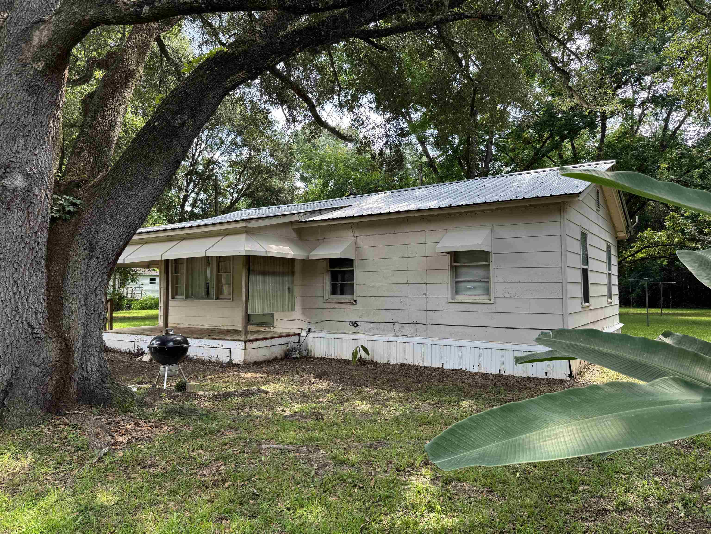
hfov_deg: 71.6
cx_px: 356
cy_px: 267
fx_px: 493
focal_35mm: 24
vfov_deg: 56.8
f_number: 1.78
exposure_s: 1/237
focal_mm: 6.76
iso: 64
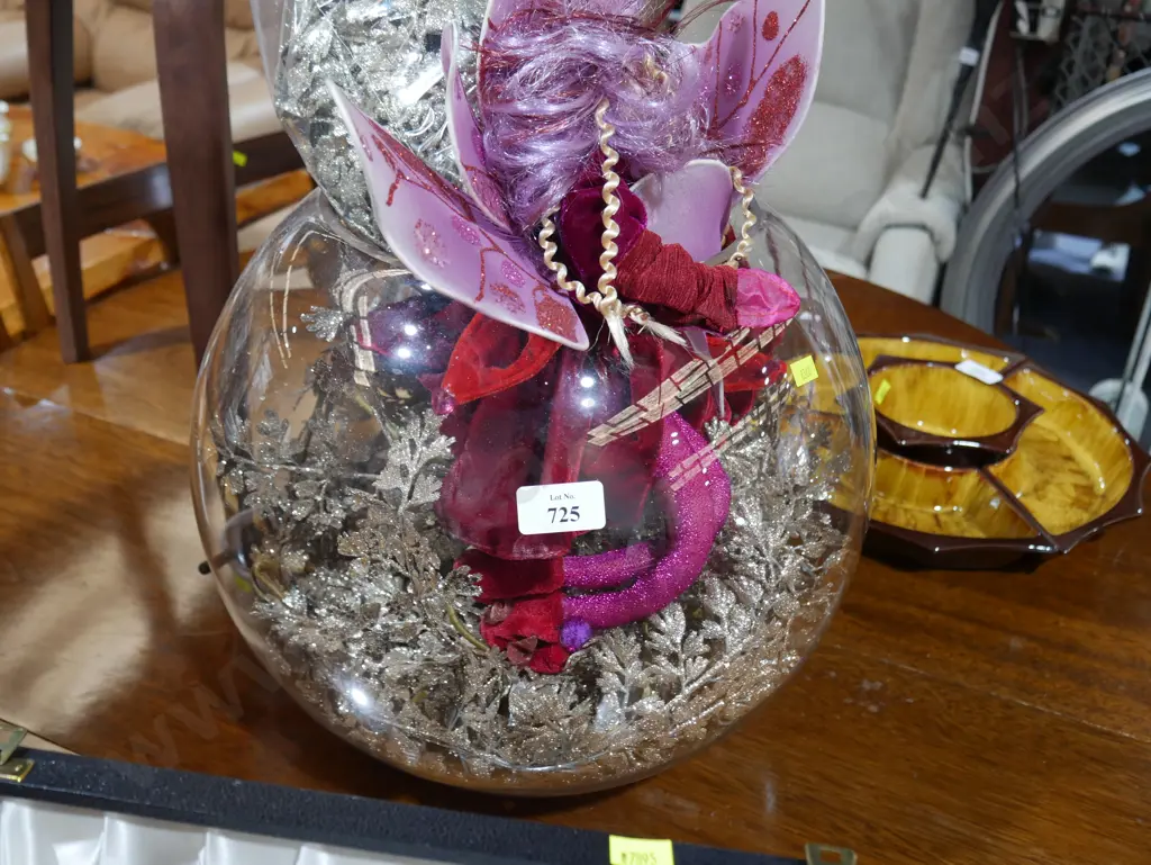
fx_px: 1264
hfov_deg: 49.0
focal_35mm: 38
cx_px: 576
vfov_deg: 37.8
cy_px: 432
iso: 500
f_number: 4.1
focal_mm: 19
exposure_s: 1/60
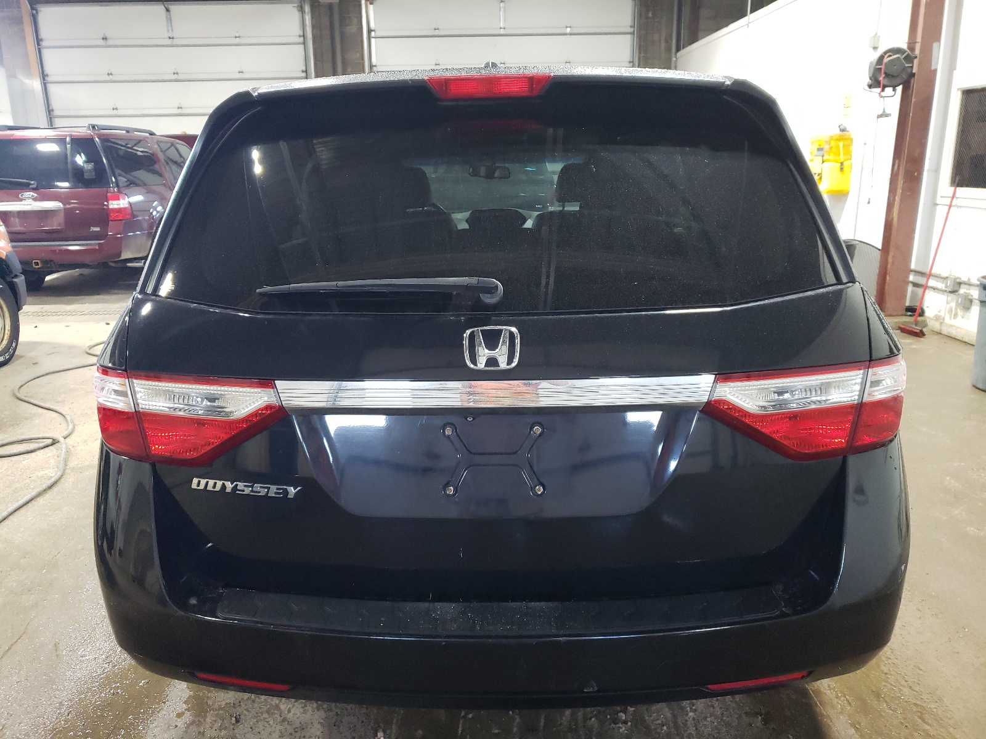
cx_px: 493
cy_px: 370
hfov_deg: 67.3
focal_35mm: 26
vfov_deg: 53.1
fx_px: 741
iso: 293
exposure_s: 1/60.2
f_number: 1.5
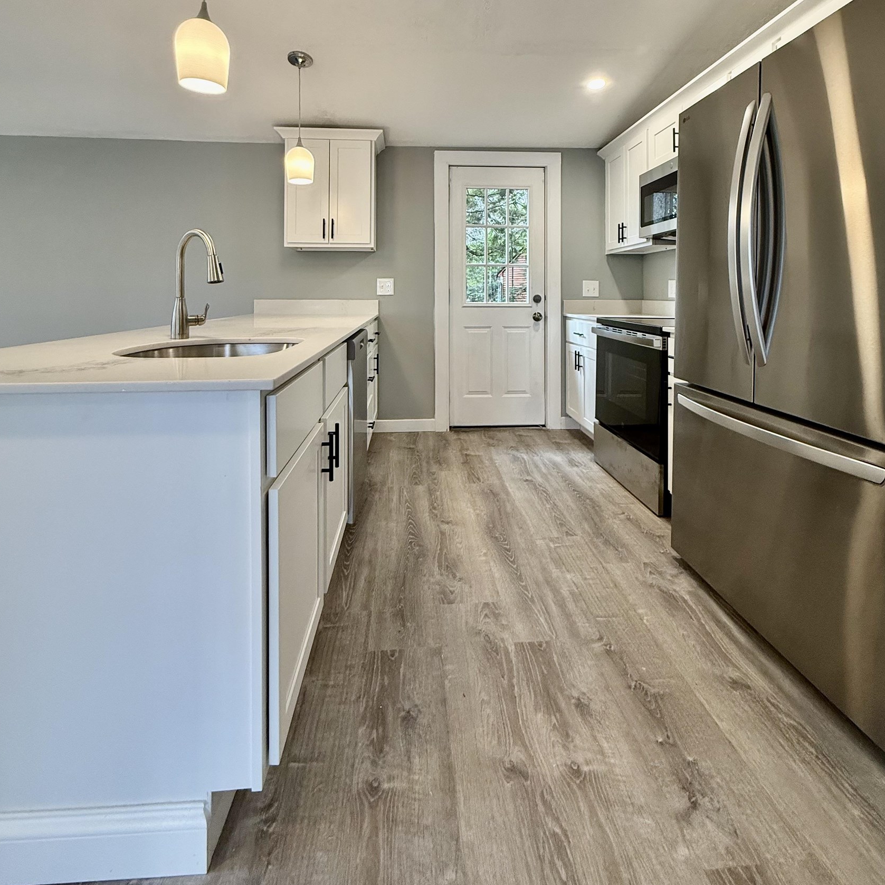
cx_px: 440
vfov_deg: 81.2
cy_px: 296
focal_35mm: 17
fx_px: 492
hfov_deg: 84.0
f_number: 2.2
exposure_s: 1/120
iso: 200
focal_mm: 2.22
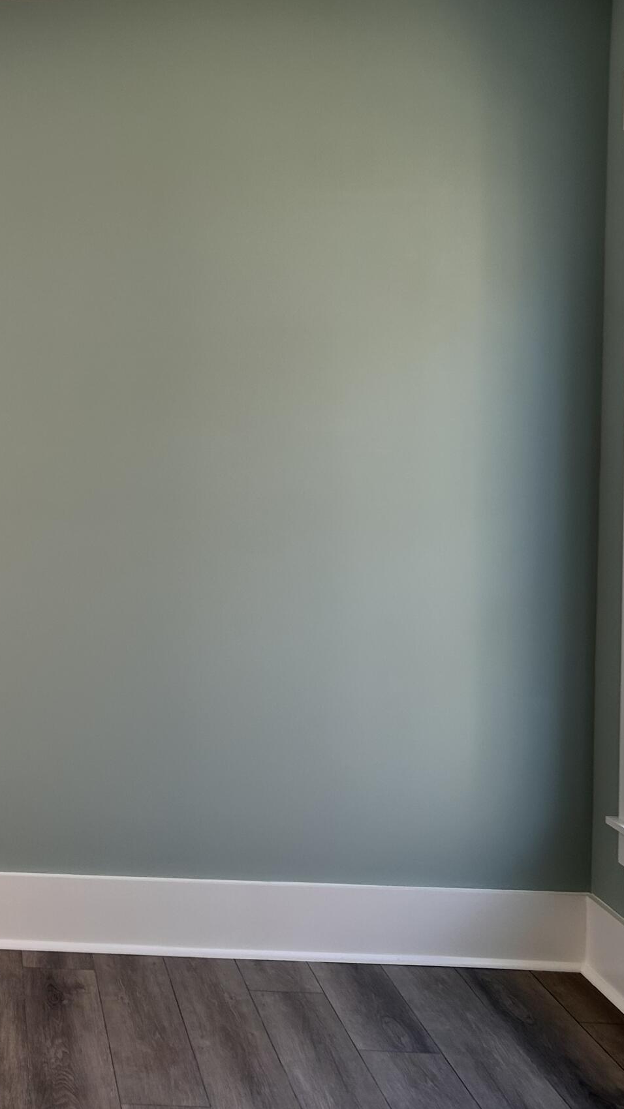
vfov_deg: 41.2
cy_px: 471
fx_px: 1471
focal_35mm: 50
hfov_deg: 21.9
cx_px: -159
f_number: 1.5
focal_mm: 5.7
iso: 50
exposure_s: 1/163
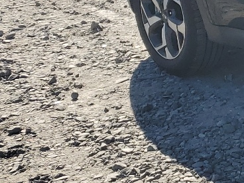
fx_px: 797
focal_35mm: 113
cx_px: 509
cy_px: -4
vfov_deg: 12.9
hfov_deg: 14.2
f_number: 1.5
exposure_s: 1/2500
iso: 50
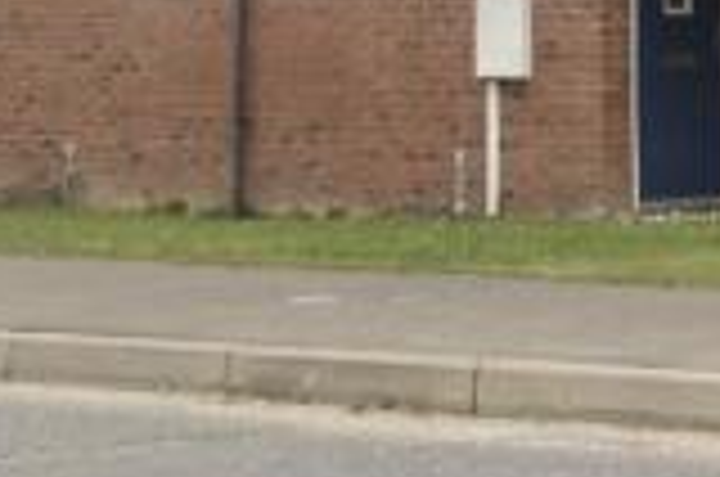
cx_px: 637
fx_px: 3034
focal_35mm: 152
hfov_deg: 13.4
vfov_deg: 8.5
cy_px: -484
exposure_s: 1/500
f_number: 4.1
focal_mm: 7.1
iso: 80
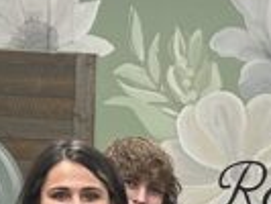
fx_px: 1567
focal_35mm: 200
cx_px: 350
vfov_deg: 7.1
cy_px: 424
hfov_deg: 9.7
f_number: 1.5
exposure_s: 1/60
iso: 80
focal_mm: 5.7
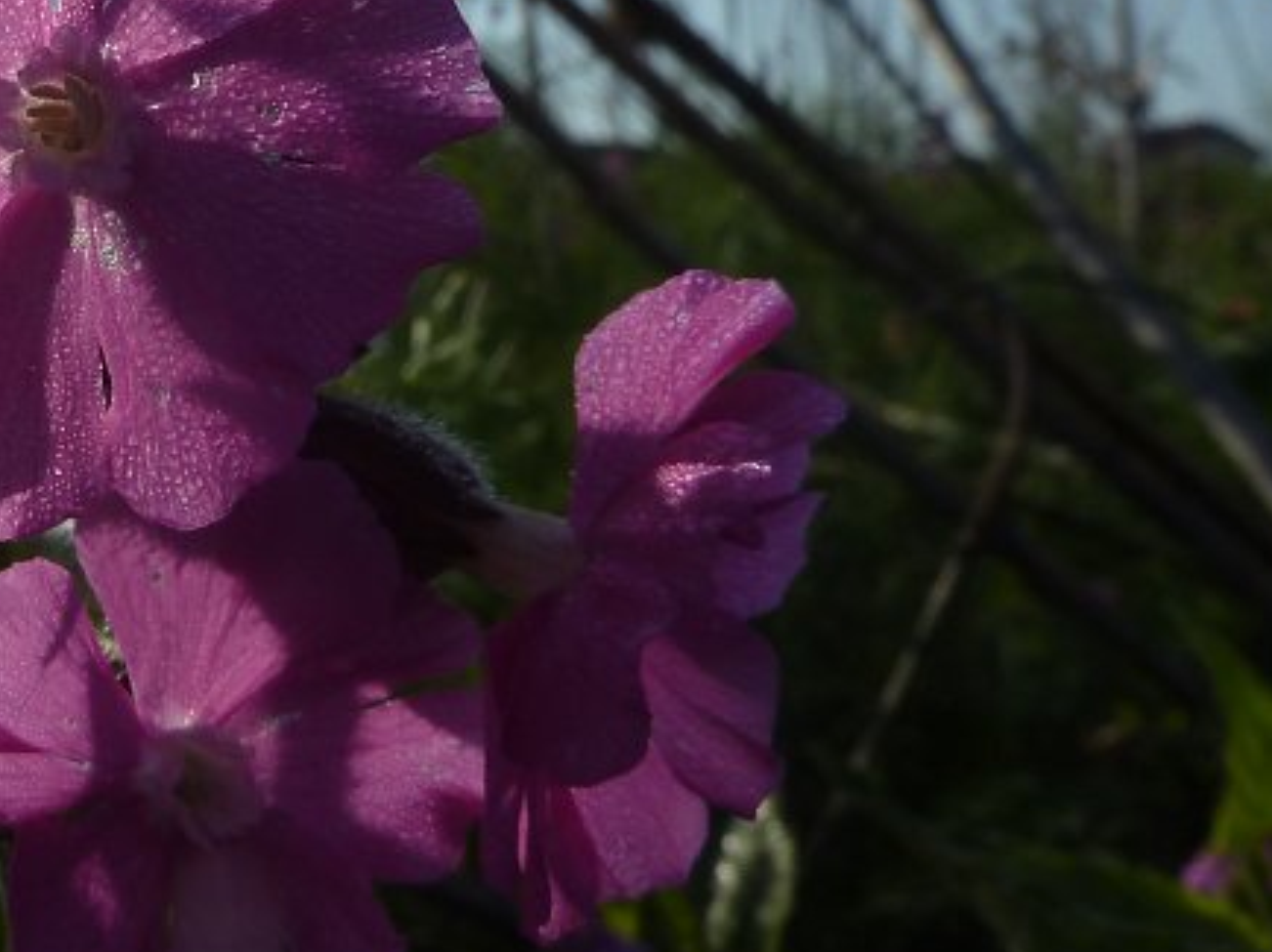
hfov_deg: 29.7
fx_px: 2167
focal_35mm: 59
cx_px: -97
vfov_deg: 24.5
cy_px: 246
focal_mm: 4.1
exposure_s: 1/640
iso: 80
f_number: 5.6
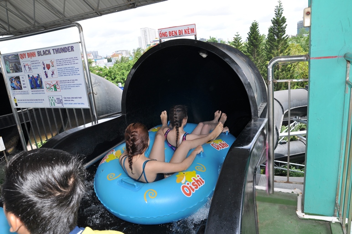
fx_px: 249
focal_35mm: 26
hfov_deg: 70.5
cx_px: 176
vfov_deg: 50.3
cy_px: 117
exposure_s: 1/125
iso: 200
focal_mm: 17
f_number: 10
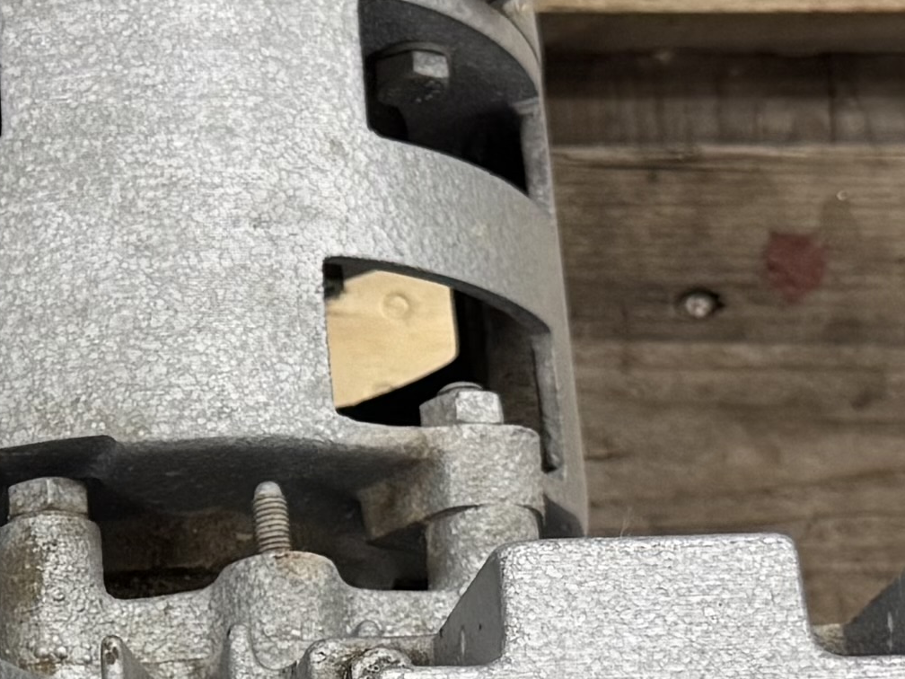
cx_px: -278
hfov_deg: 13.9
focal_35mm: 136
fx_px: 3556
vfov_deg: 10.9
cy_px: 534
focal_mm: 6.76
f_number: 1.78
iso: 160
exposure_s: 1/50
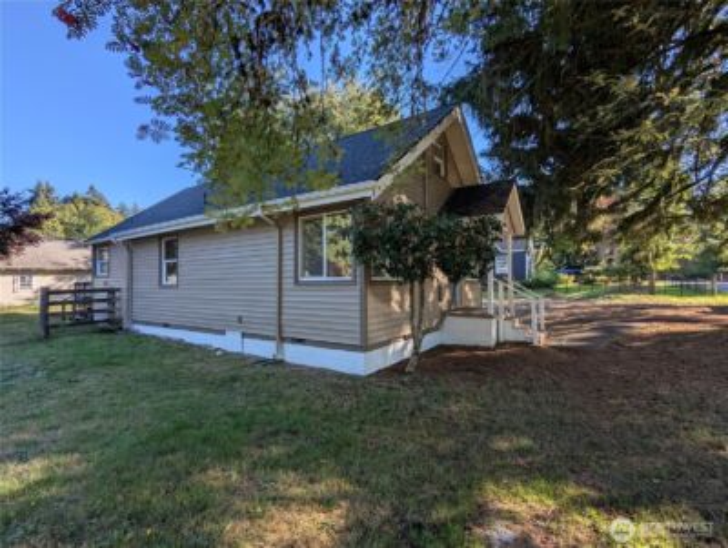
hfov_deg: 94.4
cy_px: 274
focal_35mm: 16
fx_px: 337
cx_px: 364
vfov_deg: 78.2
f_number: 2.2
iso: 30
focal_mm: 2.35
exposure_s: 1/512
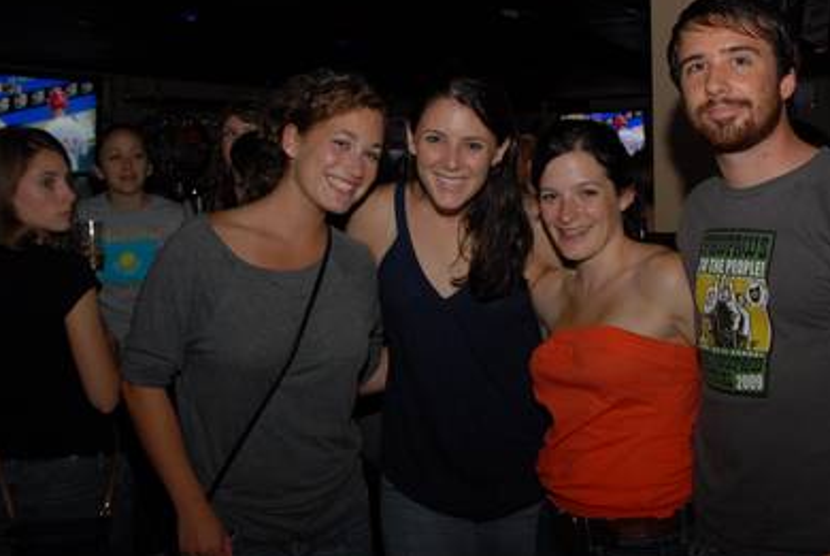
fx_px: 1154
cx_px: 526
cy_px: 227
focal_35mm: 50
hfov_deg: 39.3
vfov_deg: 27.0
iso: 500
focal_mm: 26
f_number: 6.3
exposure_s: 1/30
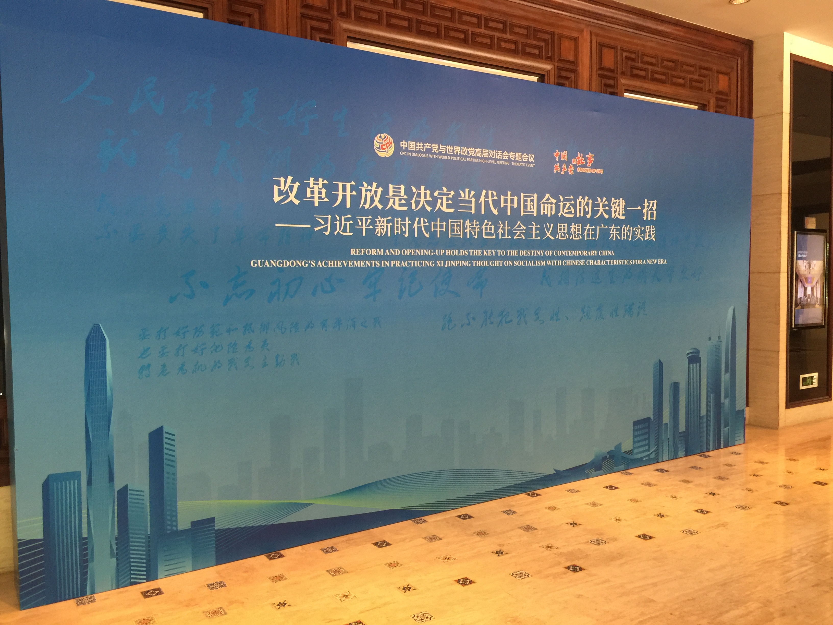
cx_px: 416
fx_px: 698
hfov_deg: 61.7
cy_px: 312
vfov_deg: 48.2
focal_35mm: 29
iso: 80
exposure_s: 1/17
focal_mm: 4.15
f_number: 2.2
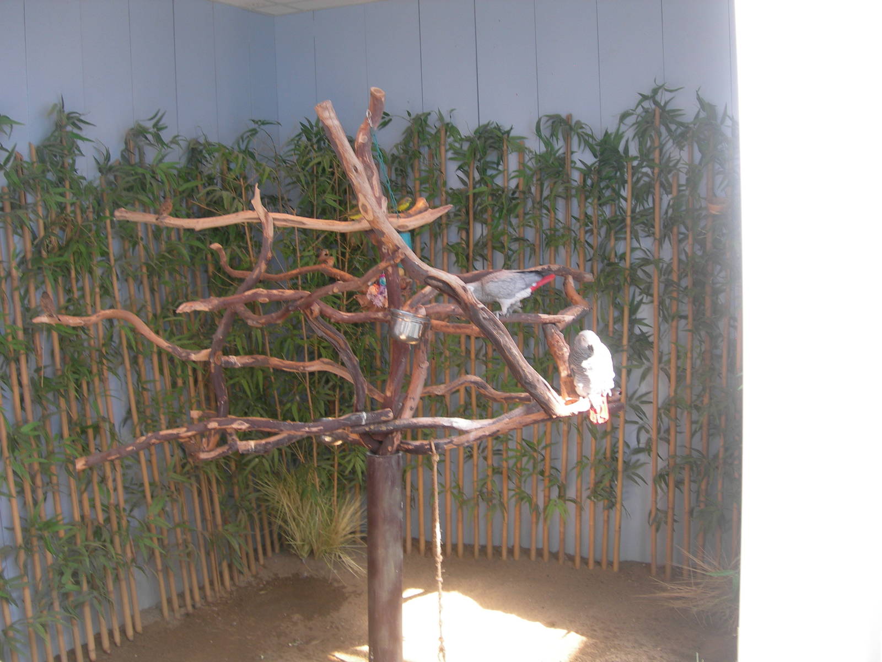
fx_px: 968
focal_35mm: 38
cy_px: 331
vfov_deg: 37.7
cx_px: 441
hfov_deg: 49.0
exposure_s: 1/15.5
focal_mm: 7.8
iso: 50
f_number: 2.8
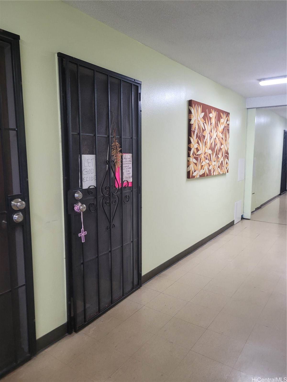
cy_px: 191
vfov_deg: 67.3
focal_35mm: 26
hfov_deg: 53.1
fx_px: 287
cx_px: 144
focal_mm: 5.4
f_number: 1.8
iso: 160
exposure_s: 1/60
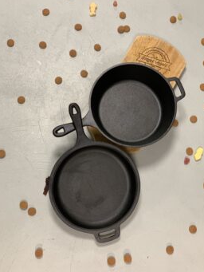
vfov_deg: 31.7
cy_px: 138
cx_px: 112
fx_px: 479
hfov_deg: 24.0
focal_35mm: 61
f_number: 2.4
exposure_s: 1/60
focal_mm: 6
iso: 125
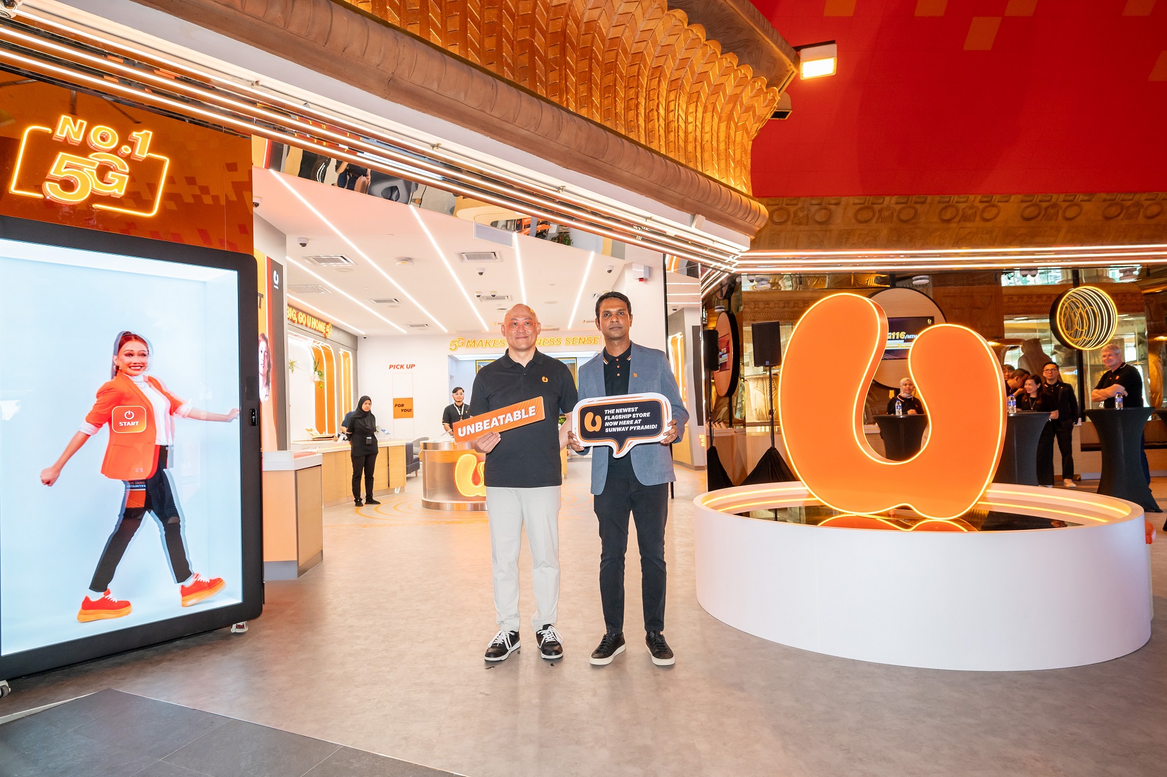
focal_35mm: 20
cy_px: 388
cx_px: 584
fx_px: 632
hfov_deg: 85.5
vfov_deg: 63.2
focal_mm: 19.5
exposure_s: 1/100
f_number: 5
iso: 1600
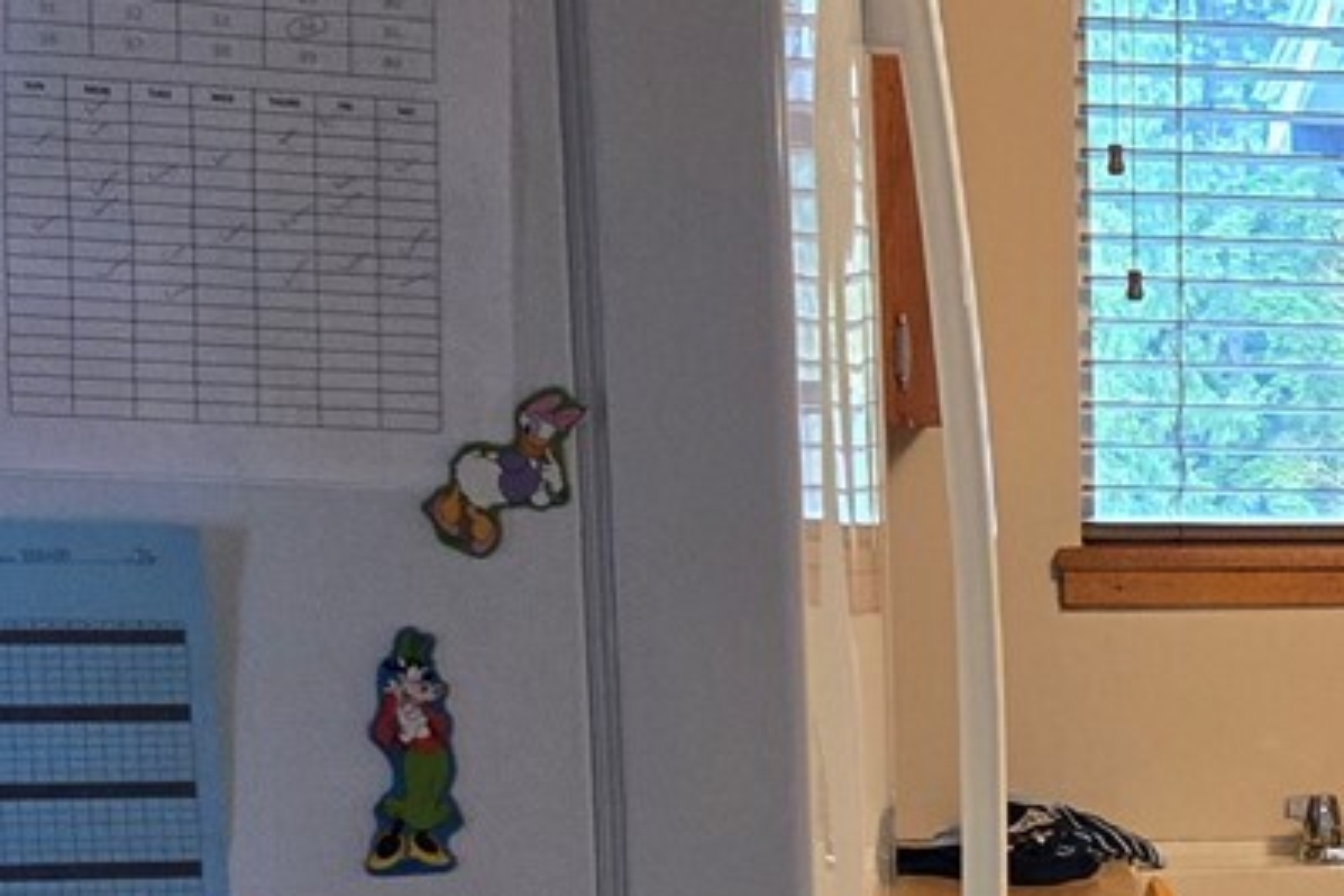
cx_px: 1940
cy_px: 808
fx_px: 3584
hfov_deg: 19.0
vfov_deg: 14.1
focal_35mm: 96
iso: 640
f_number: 1.8
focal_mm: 5.4
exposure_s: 1/120
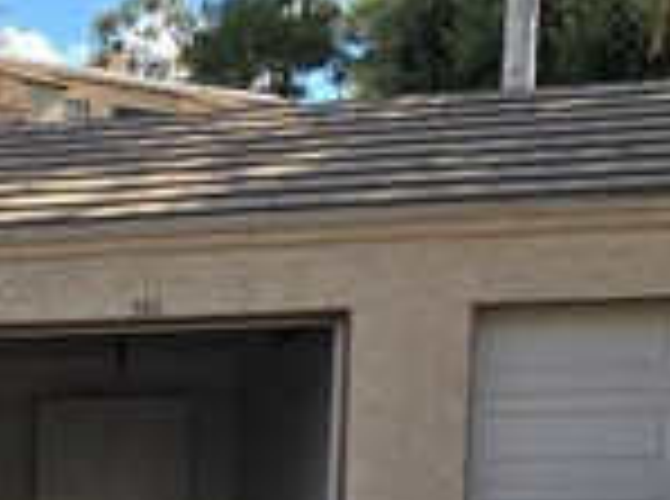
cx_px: -184
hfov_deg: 28.6
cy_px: 640
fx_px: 1081
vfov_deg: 23.2
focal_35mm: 56
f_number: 2.2
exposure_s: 1/854
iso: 50
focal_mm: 2.2
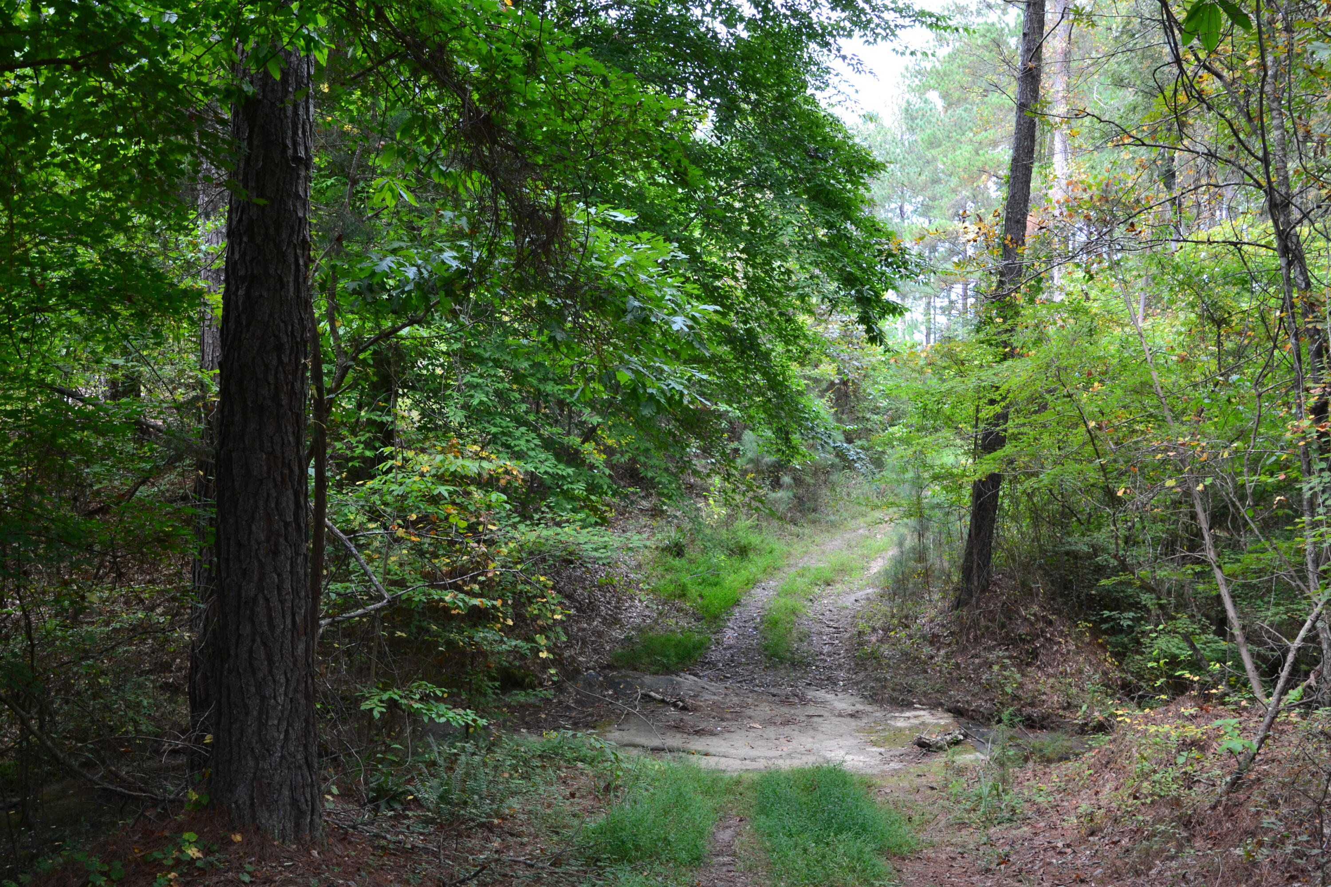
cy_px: 444
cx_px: 666
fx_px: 1331
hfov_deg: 53.1
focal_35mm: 36
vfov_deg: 36.9
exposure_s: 1/50
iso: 400
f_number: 8
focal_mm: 24
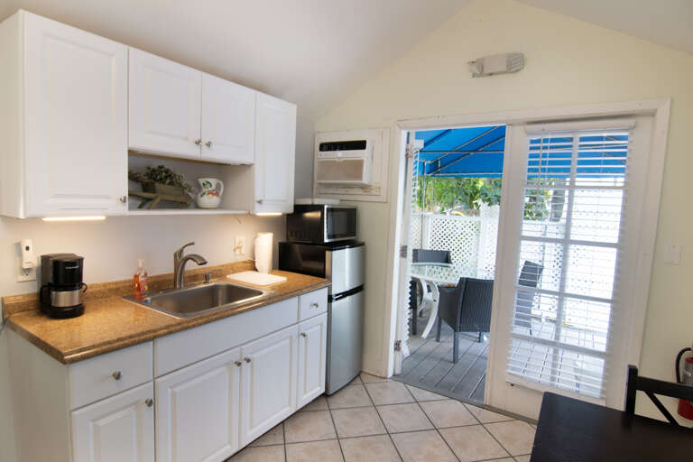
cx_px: 346
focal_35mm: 18
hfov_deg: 90.0
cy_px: 231
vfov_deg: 67.4
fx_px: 346
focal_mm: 12
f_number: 8
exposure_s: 1/10
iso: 400
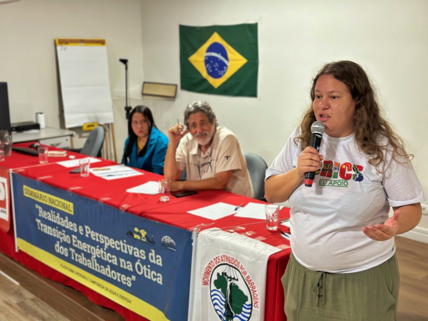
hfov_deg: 39.7
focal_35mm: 48
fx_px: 593
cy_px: 160
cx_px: 214
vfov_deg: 30.3
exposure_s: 1/60
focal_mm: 6.86
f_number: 1.78
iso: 125
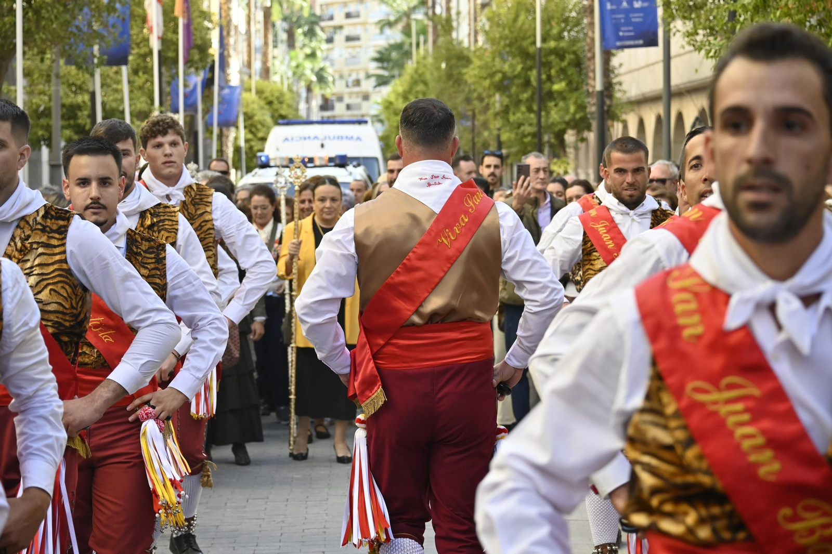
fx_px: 2357
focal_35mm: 102
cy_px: 277
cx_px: 416
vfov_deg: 13.4
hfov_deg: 20.0
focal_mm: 68
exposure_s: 1/500
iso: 640
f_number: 5.6
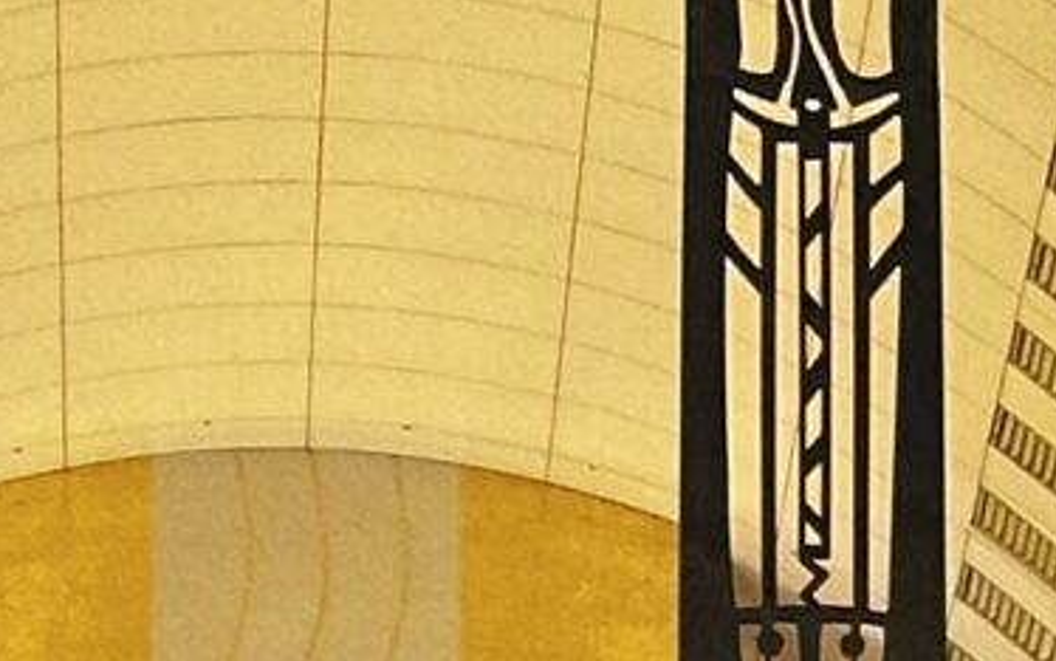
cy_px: 1932
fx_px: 10018
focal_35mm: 348
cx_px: 1115
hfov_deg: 6.0
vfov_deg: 3.7
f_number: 1.78
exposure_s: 1/60
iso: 200
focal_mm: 6.86
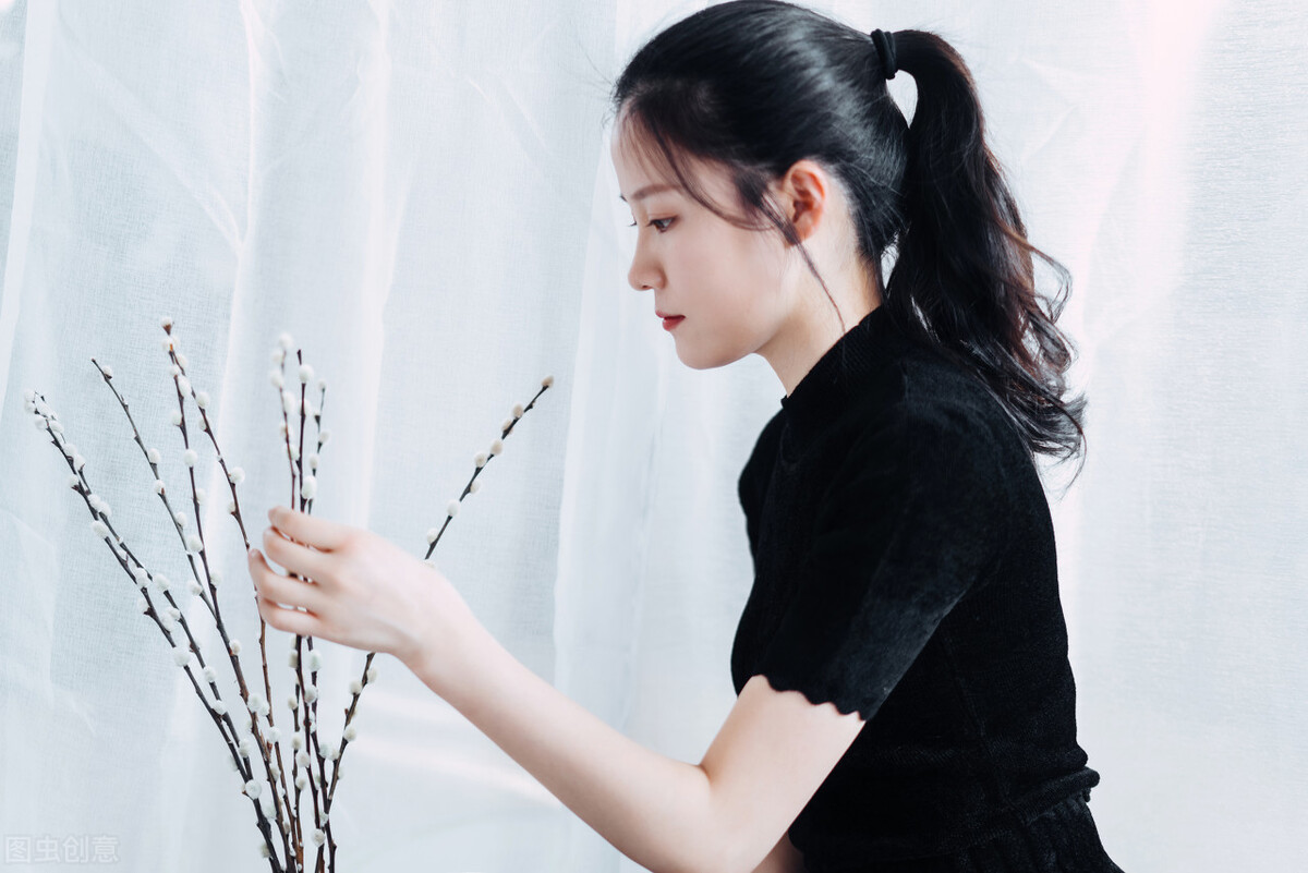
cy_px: 436
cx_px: 654
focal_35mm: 55
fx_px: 1999
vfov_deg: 24.6
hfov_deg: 36.2
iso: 100
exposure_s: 1/60
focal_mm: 55
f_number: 1.8
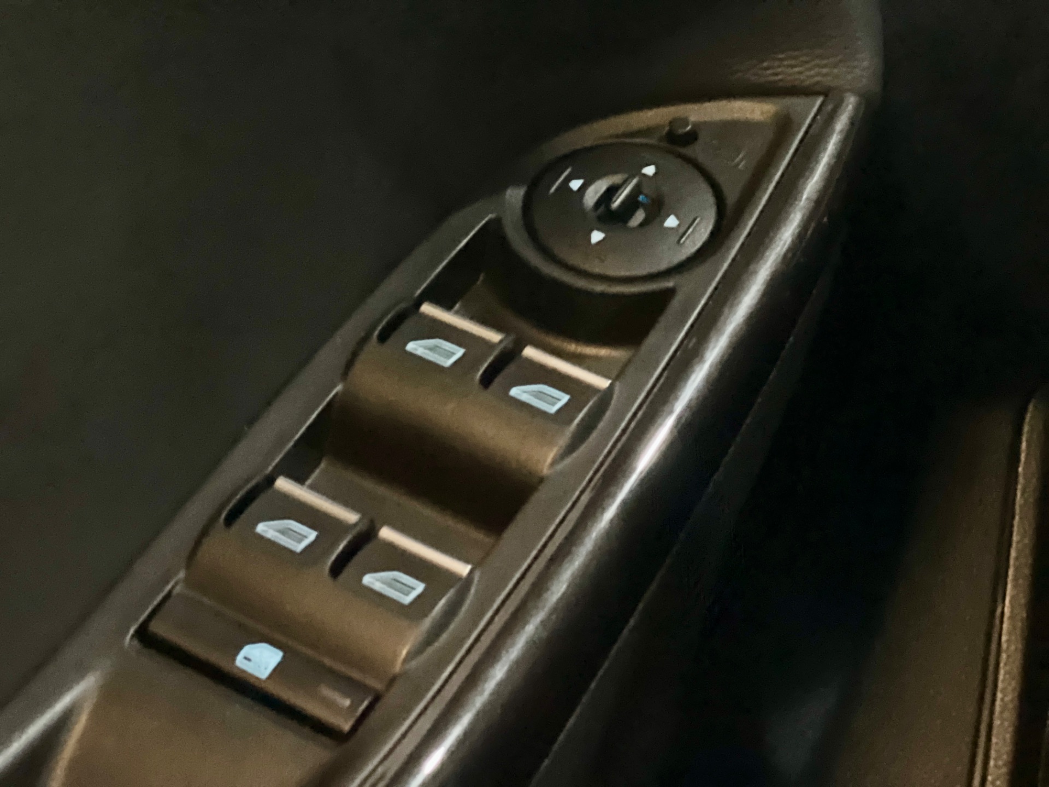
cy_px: 394
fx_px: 2333
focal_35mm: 77
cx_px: 524
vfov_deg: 19.1
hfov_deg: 25.3
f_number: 2.8
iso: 2000
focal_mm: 9
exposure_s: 1/15
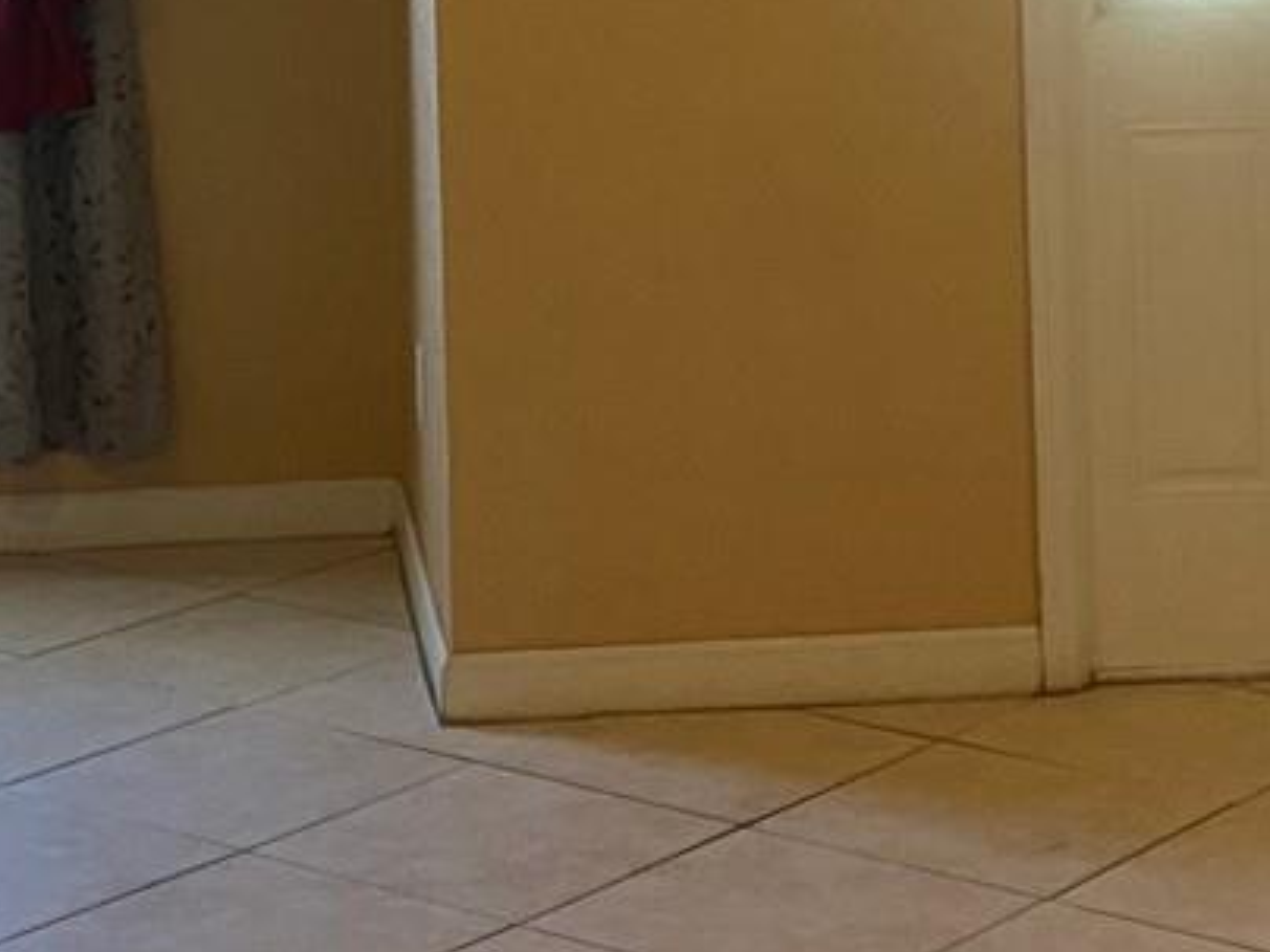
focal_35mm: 103
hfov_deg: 19.0
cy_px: -148
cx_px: 377
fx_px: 3779
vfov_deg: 14.0
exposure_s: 1/60
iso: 125
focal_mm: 4.25
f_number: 1.8
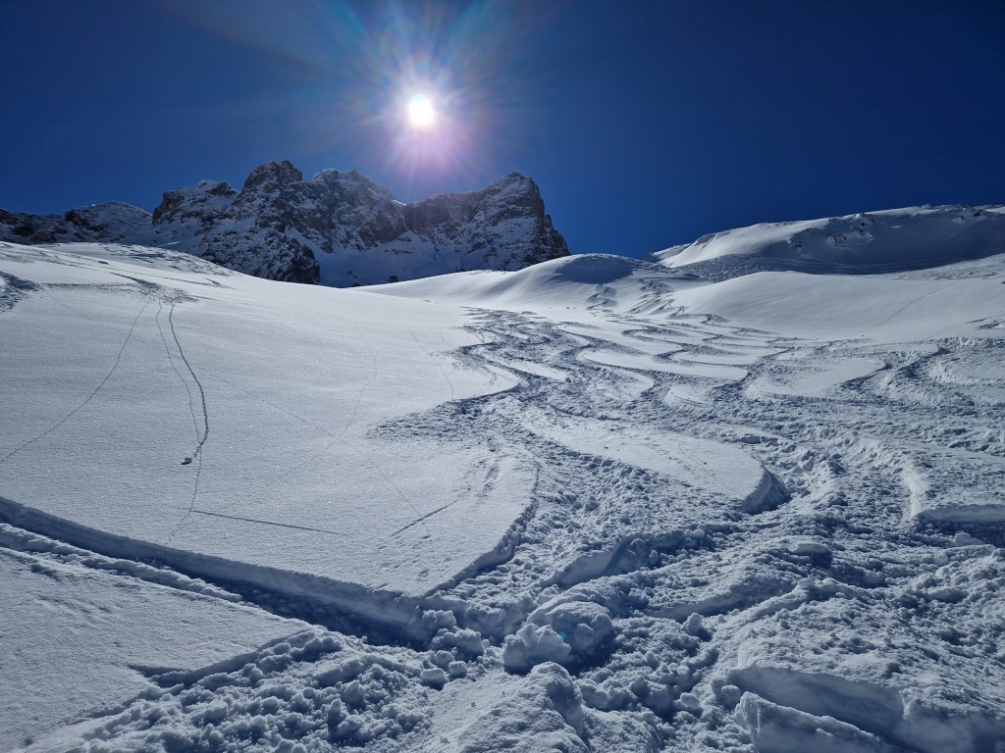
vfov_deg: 58.9
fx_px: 668
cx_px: 502
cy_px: 376
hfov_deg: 73.9
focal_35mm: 23
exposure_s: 1/12384
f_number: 1.8
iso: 50
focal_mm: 5.4
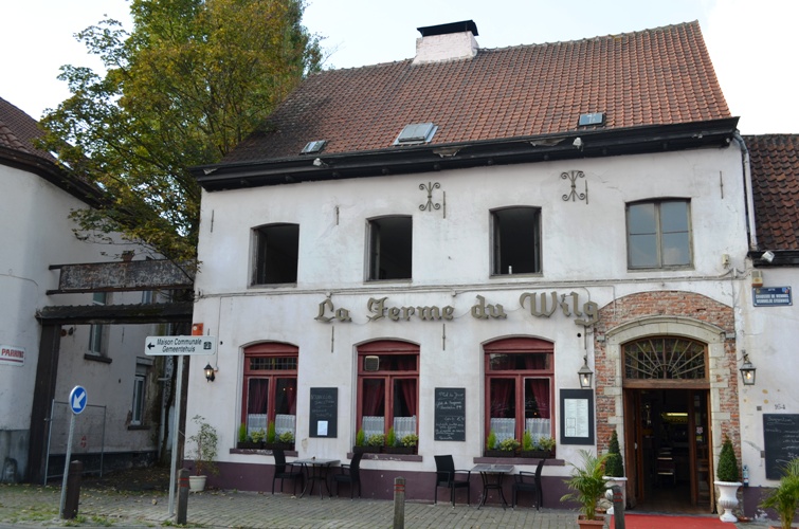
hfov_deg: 57.3
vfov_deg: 39.8
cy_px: 264
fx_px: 731
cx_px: 400
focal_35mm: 33
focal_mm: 22
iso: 200
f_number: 7.1
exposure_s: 1/200
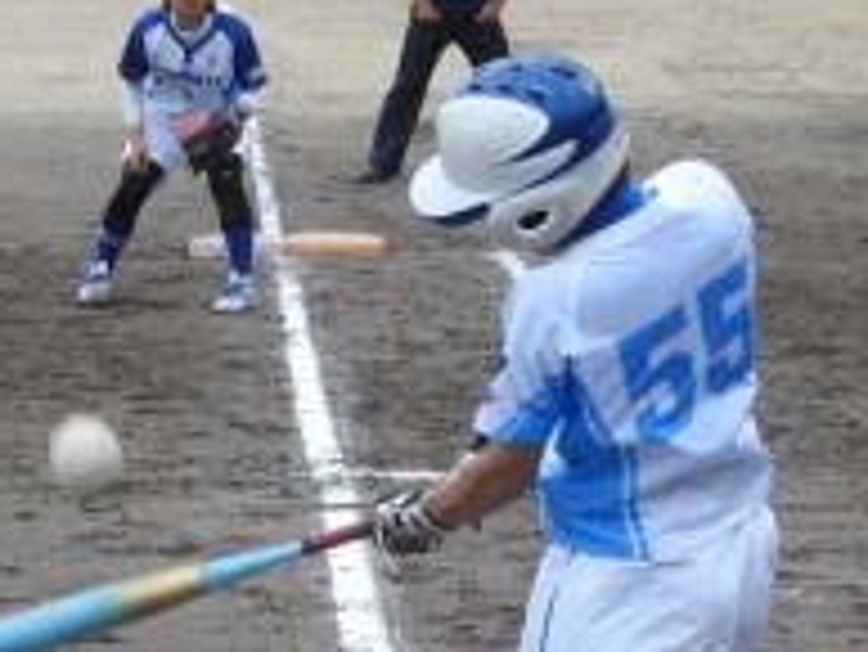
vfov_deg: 5.6
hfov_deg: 7.5
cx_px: 463
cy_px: 535
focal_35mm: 264
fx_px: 6624
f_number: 4.5
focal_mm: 15.2
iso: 100
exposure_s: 1/400
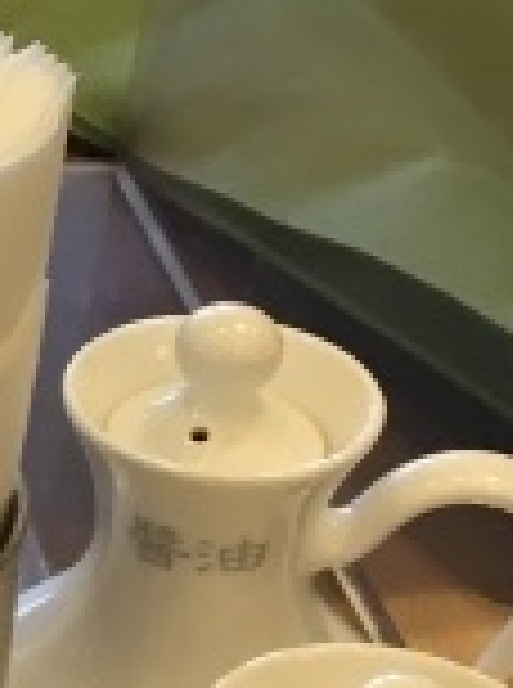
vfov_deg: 13.0
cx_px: -706
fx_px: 3016
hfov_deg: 8.8
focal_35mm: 152
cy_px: 468
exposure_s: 1/33
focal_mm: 4.15
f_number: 2.2
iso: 100
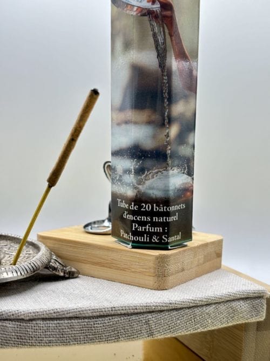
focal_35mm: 52
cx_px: 135
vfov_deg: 36.8
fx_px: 541
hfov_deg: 28.0
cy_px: 180
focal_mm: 5.96
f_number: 1.6
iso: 40
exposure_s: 1/50
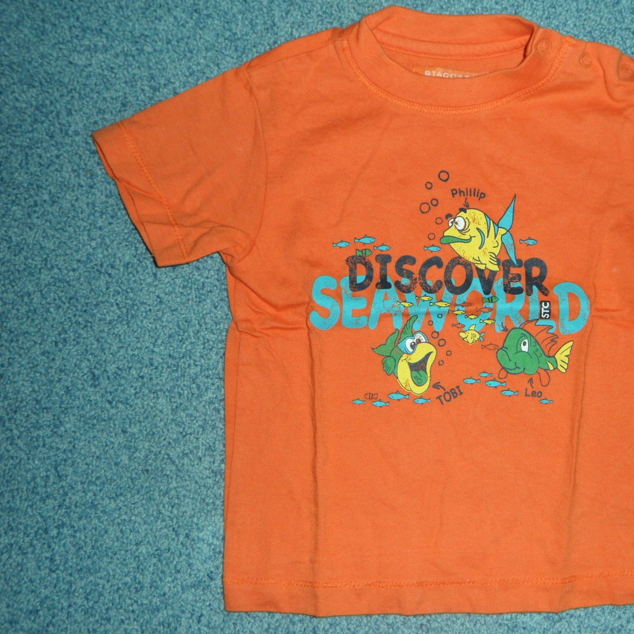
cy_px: 312
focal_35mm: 42
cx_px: 430
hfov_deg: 39.5
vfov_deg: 40.0
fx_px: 870
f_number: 9.5
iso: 120
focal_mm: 5.7
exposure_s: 1/10
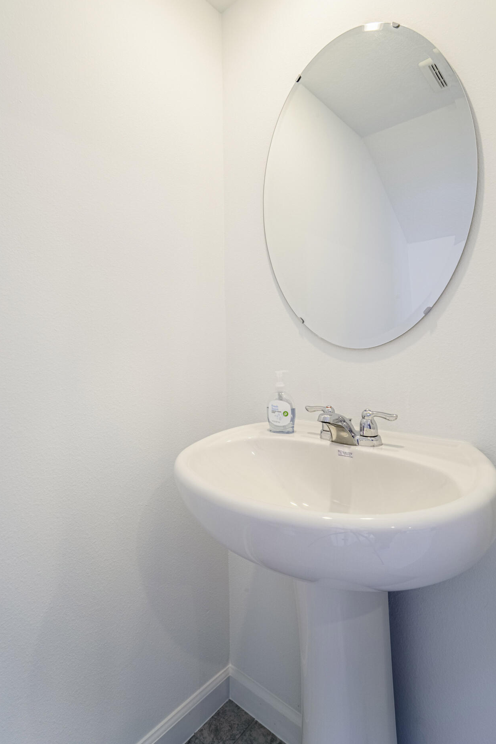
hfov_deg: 77.2
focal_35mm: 15
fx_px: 310
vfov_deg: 100.4
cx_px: 261
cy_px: 362
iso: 400
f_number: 22
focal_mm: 14
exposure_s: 1/100
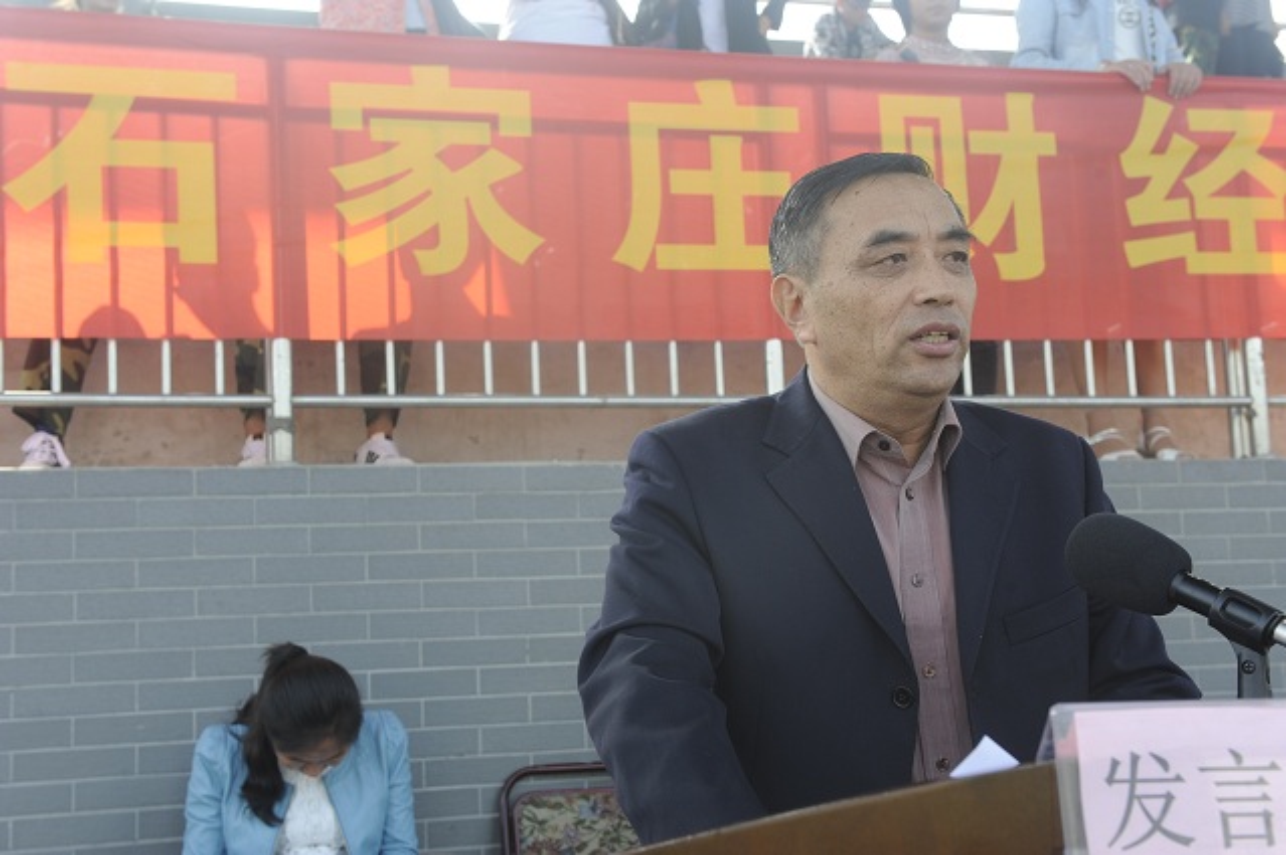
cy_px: 428
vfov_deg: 27.0
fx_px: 1785
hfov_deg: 39.6
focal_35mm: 50
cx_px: 643
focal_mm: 50
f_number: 8
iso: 250
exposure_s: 1/100
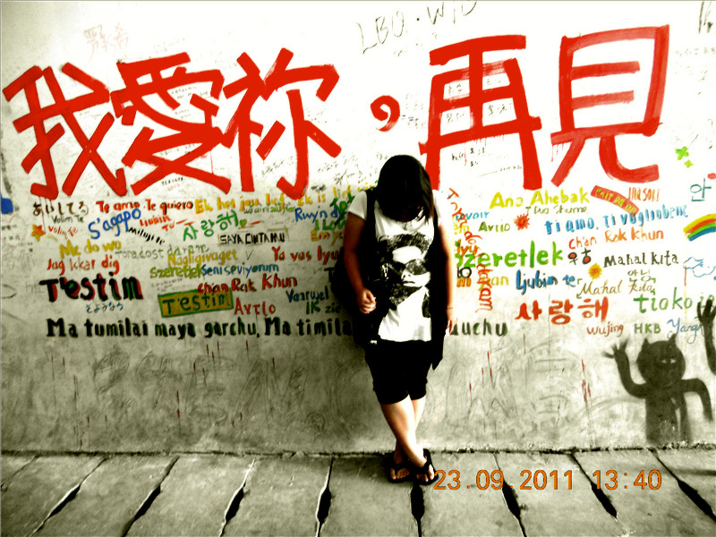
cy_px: 268
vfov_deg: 51.4
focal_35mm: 27
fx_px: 558
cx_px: 358
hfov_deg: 65.3
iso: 400
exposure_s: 1/20
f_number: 3.2
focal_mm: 4.9
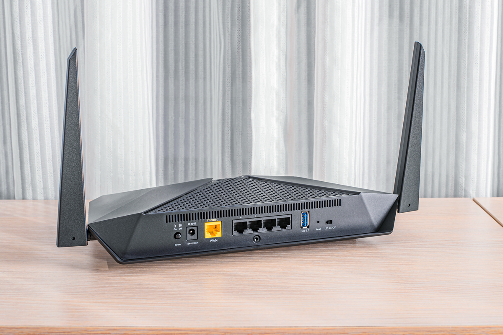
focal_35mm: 50
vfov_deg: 27.0
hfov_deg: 39.6
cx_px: 252
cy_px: 168
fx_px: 699
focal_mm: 50
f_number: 11
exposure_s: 1/100
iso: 200
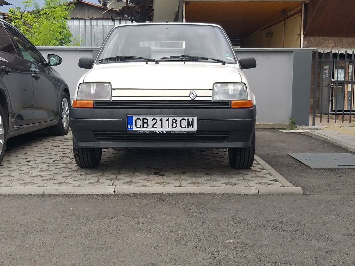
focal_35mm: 26
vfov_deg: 53.1
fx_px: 267
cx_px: 178
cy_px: 133
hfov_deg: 67.3
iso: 40
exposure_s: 1/674
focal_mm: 3.93
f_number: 1.7
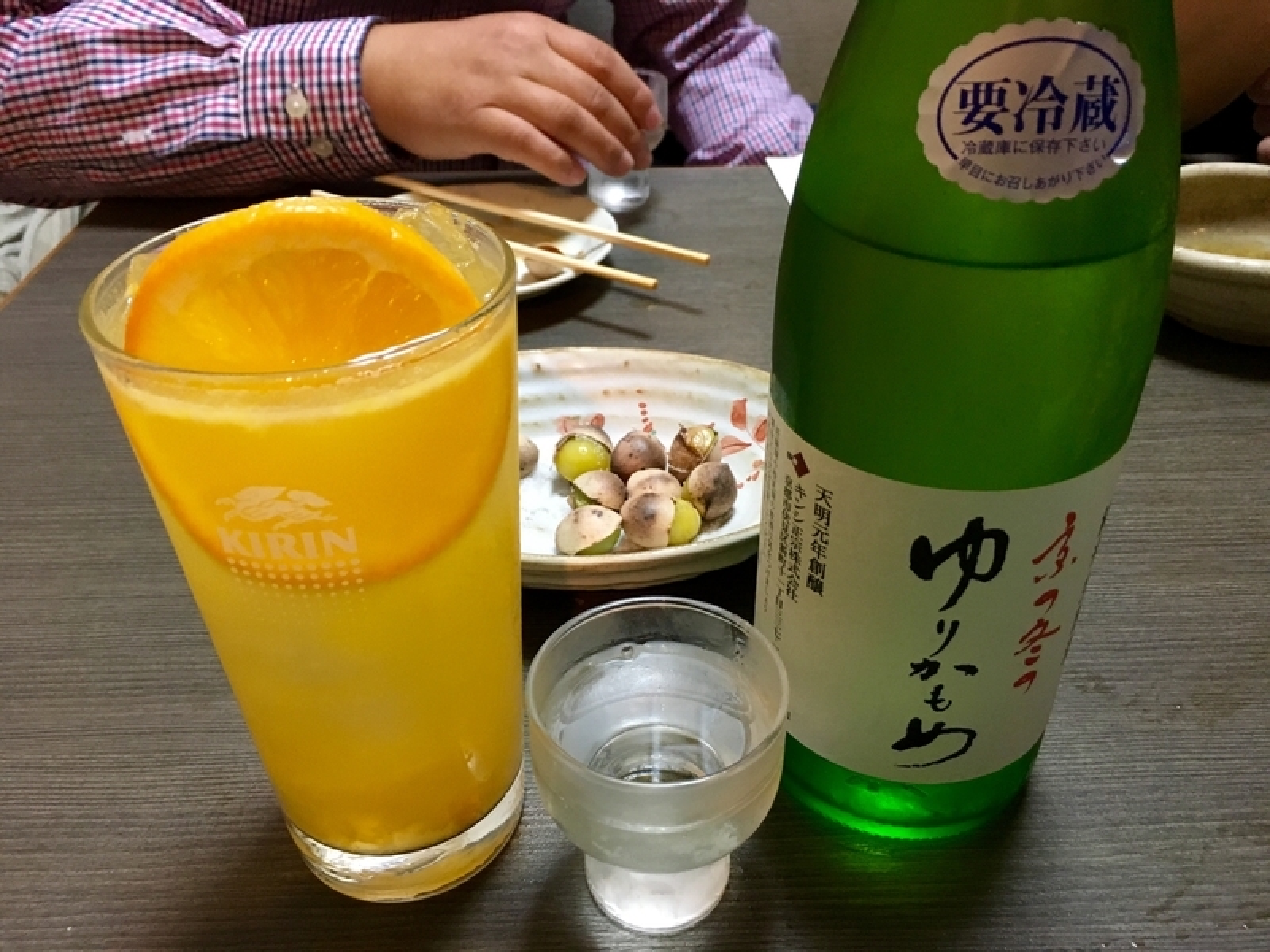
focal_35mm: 29
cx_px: 635
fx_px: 1064
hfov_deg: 61.7
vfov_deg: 48.2
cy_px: 476
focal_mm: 4.15
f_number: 2.2
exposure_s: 1/30
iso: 200
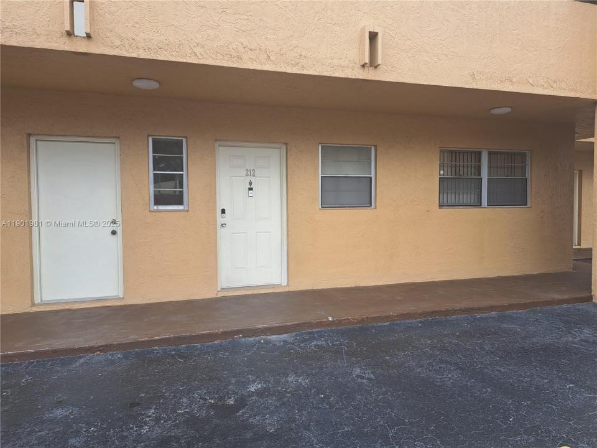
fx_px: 414
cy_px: 224
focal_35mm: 24
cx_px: 298
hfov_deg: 71.6
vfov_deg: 56.8
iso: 50
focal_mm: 5.23
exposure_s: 1/120
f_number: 1.8
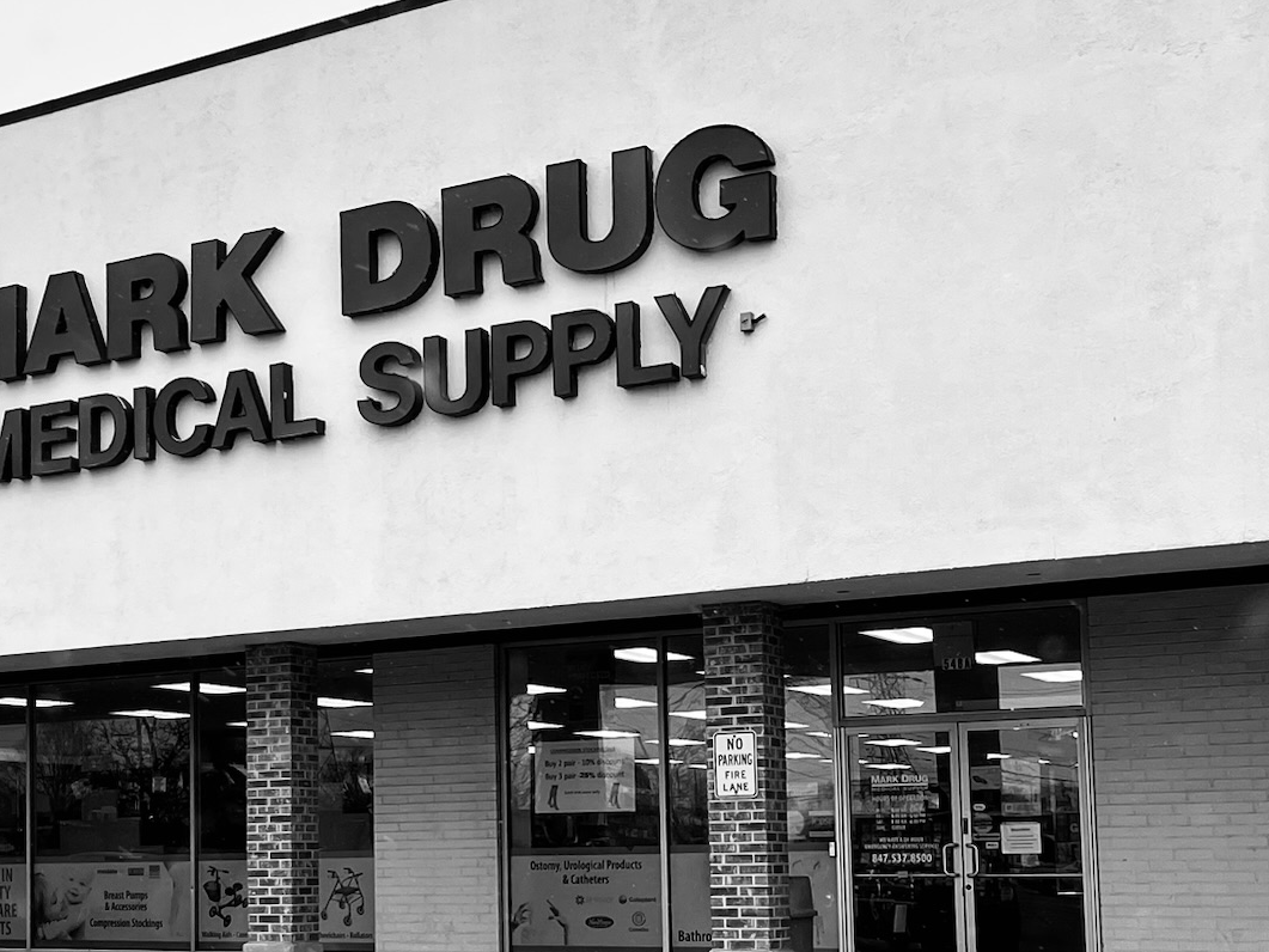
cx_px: 761
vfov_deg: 29.6
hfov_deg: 38.7
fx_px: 1797
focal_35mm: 49
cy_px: 566
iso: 50
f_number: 1.6
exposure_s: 1/316
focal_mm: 5.1
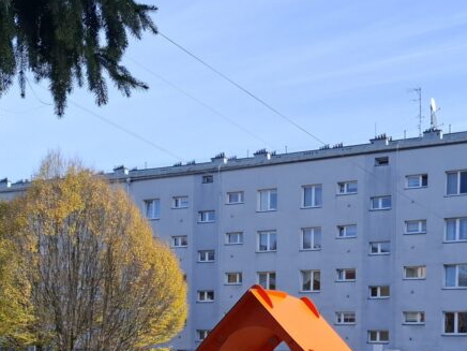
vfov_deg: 25.6
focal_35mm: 54
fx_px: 729
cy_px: 355
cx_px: 306
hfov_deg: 35.2
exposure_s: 1/1013
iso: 50
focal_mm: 5.54
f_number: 1.8
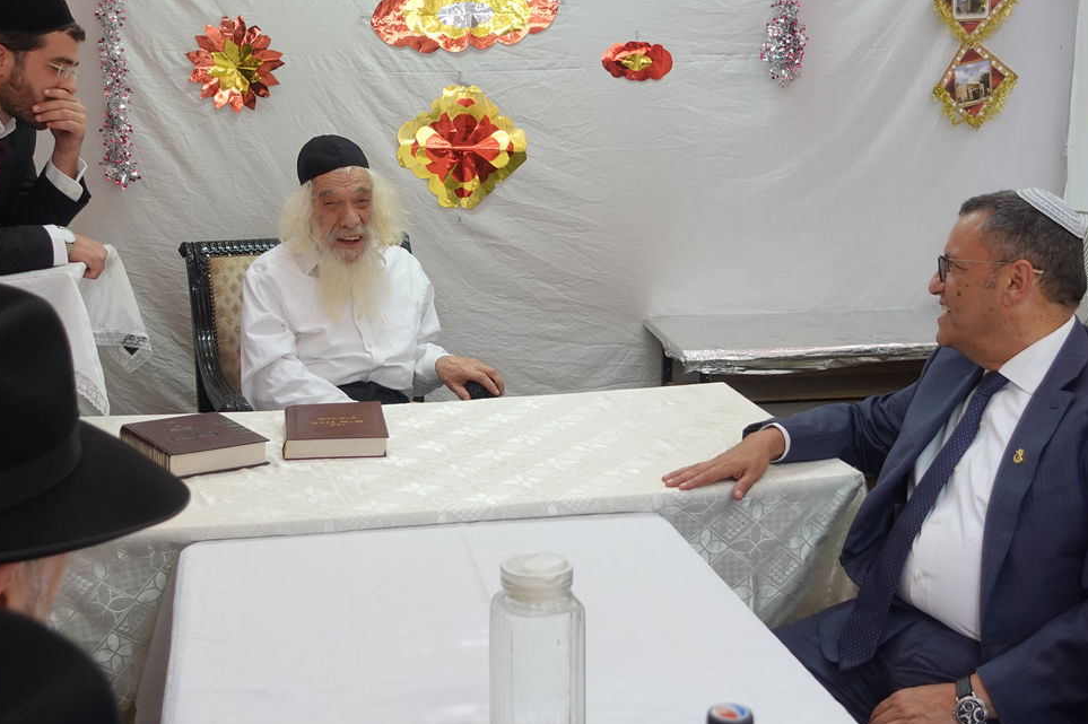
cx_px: 557
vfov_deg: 28.0
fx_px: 1450
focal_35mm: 48
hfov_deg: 41.1
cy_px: 308
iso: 250
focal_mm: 12.65
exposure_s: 1/60
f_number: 2.8
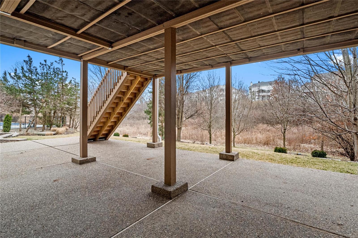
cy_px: 119
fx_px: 159
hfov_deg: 96.7
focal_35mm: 16
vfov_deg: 73.7
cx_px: 179
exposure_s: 1/60
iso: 400
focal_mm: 8
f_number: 8
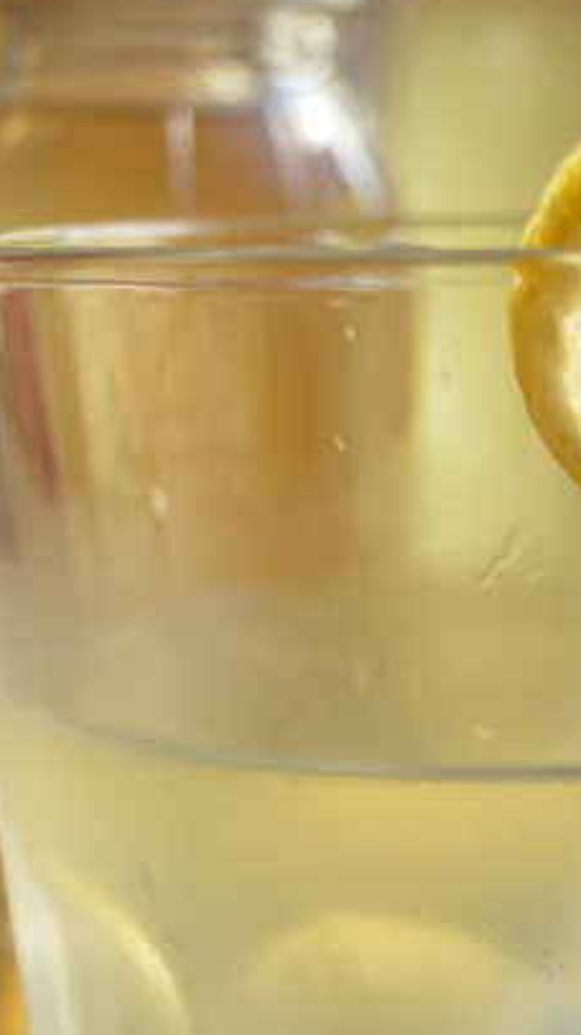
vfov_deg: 18.0
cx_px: 624
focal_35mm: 118
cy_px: 835
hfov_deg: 10.1
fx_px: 3243
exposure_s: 1/40
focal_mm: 31
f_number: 4.2
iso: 200
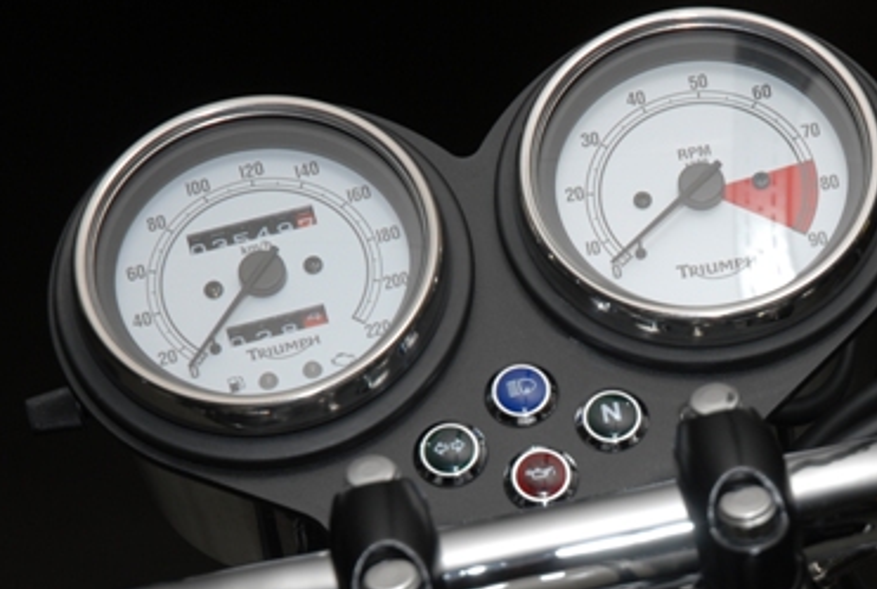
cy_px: 620
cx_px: 735
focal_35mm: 181
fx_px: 4418
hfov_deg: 11.3
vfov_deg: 7.6
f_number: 4.5
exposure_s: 1/60
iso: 100
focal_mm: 56
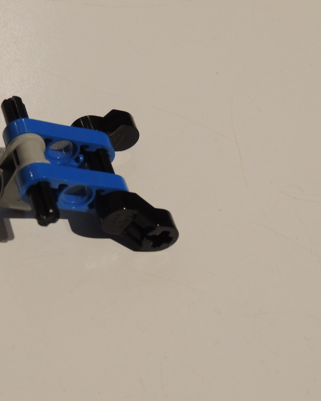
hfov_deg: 15.6
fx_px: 1164
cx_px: 89
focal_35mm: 98
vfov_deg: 19.6
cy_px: 200
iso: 720
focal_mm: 13.3
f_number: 3.9
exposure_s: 1/25
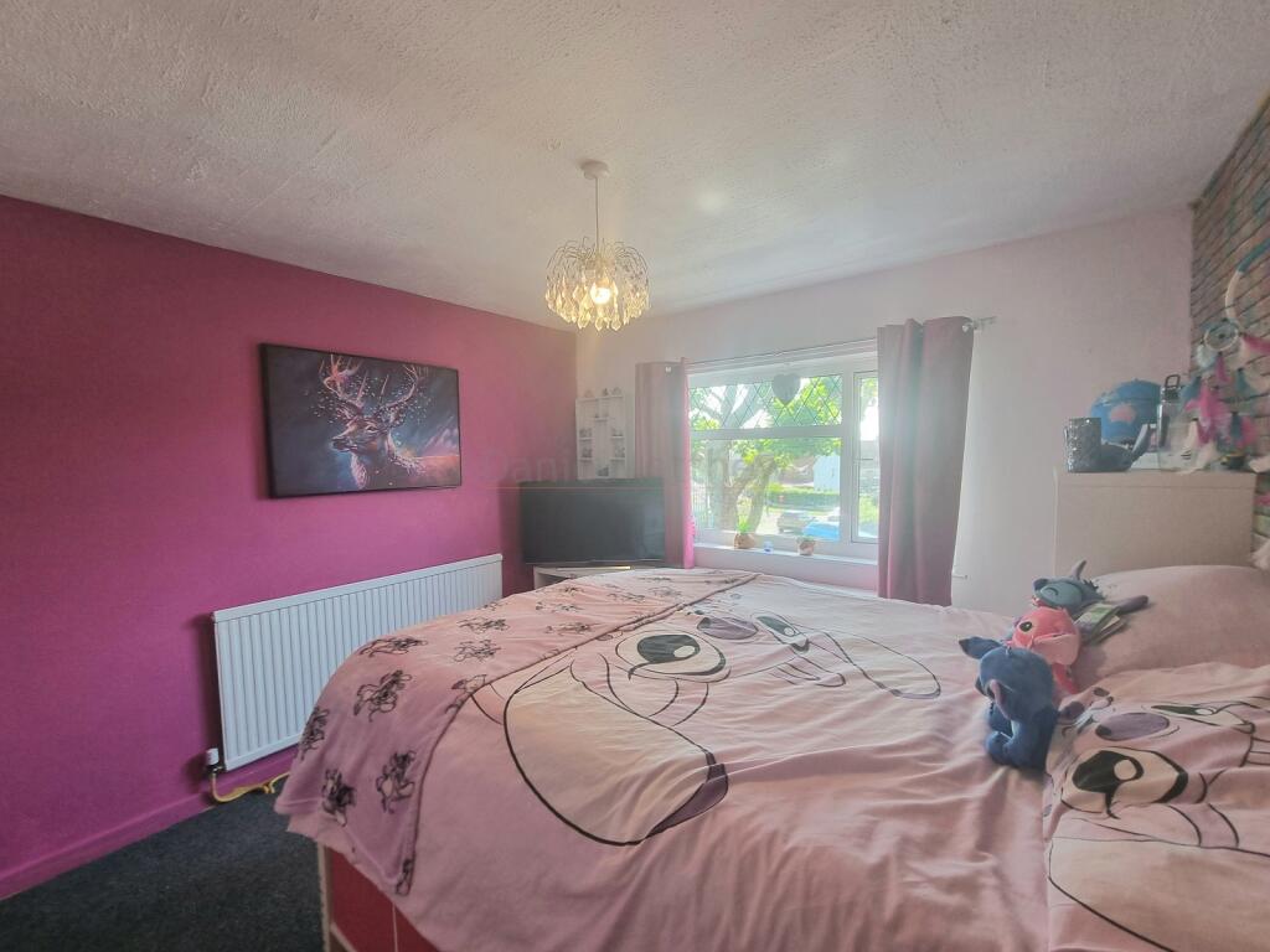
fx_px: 477
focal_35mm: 13
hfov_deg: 106.2
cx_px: 635
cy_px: 476
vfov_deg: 89.9
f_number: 2.2
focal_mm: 2.2
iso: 50
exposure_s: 1/50
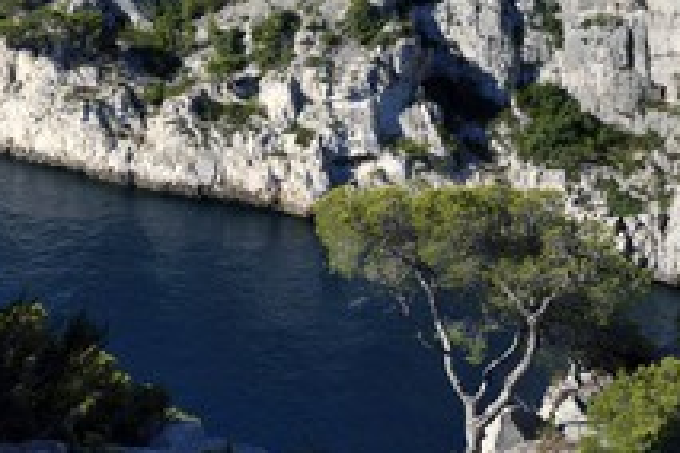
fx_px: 1341
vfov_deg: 19.0
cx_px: 192
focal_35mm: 71
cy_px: 102
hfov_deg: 28.1
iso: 200
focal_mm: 36
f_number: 13
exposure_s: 1/250
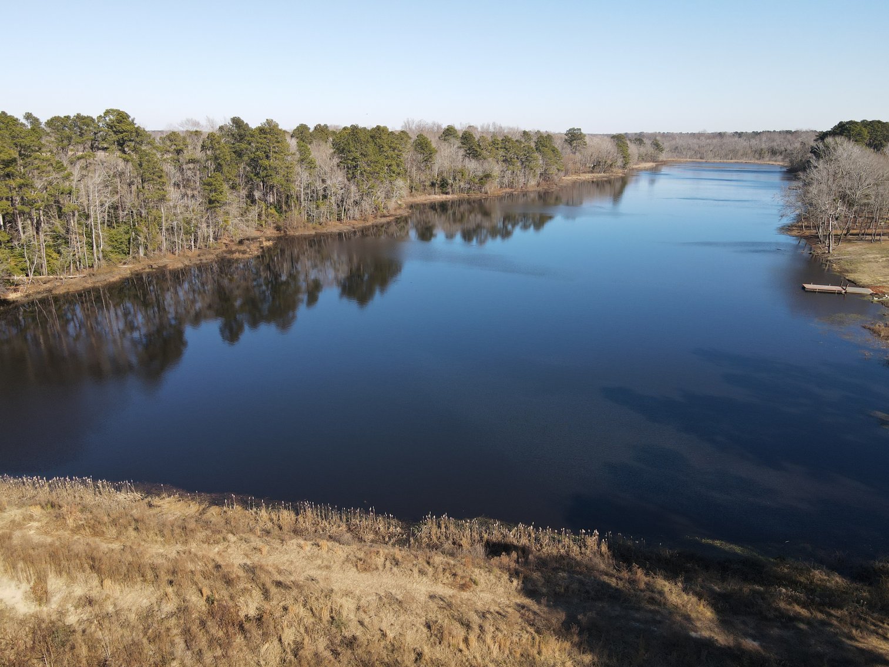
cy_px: 334
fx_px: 616
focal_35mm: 24
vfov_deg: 56.8
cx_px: 444
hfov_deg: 71.6
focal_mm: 4.5
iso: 100
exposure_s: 1/400
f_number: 2.8
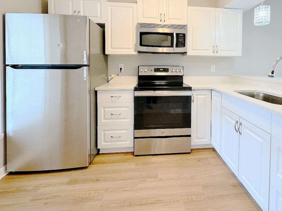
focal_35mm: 19
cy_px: 71
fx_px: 155
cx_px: 170
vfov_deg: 66.8
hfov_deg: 83.6
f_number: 2.2
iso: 125
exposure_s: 1/120
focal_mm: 2.22
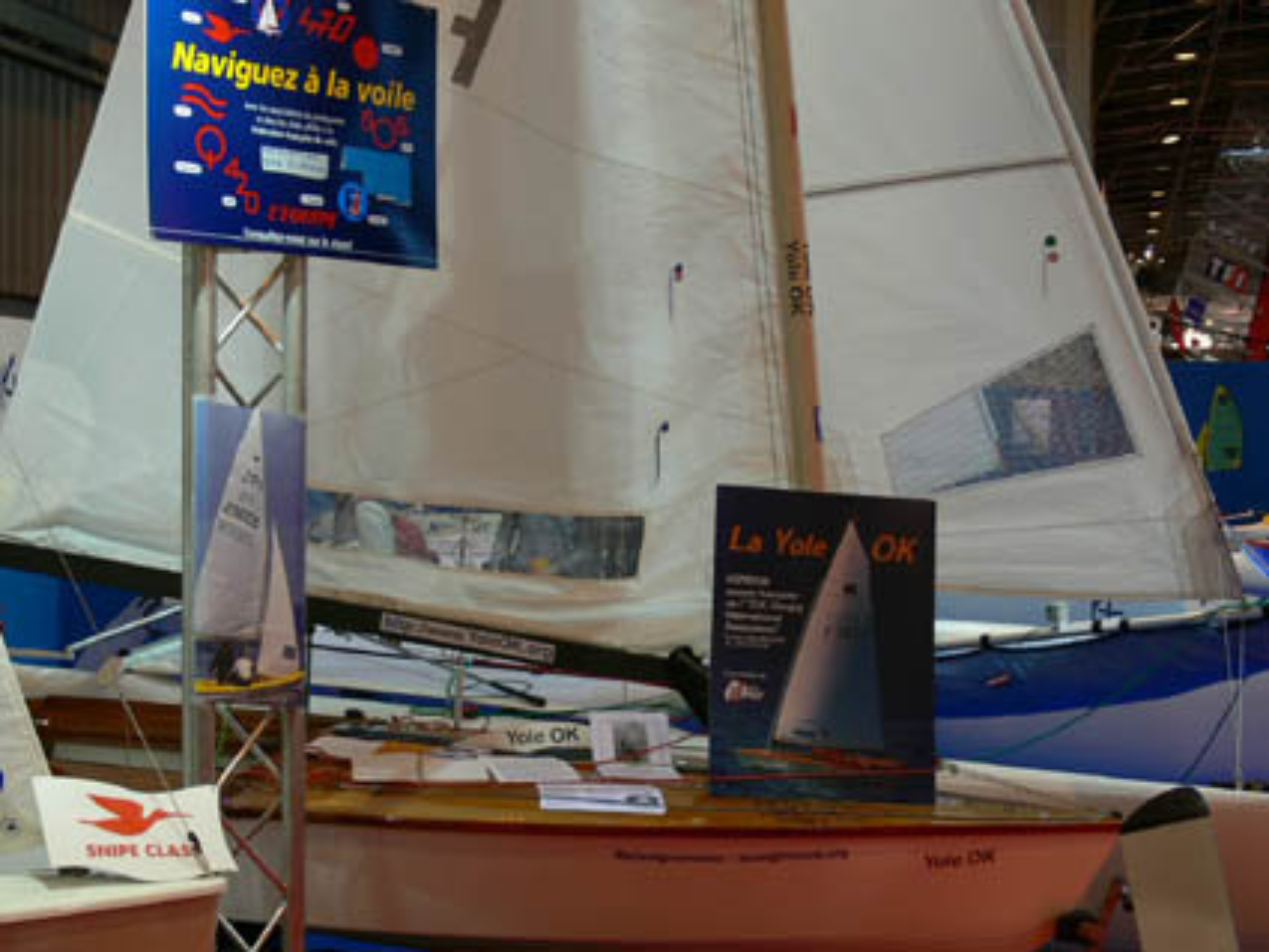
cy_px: 476
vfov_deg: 25.2
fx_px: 2127
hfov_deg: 33.2
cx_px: 634
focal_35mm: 58
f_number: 3.2
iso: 80
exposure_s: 1/40
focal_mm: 10.1
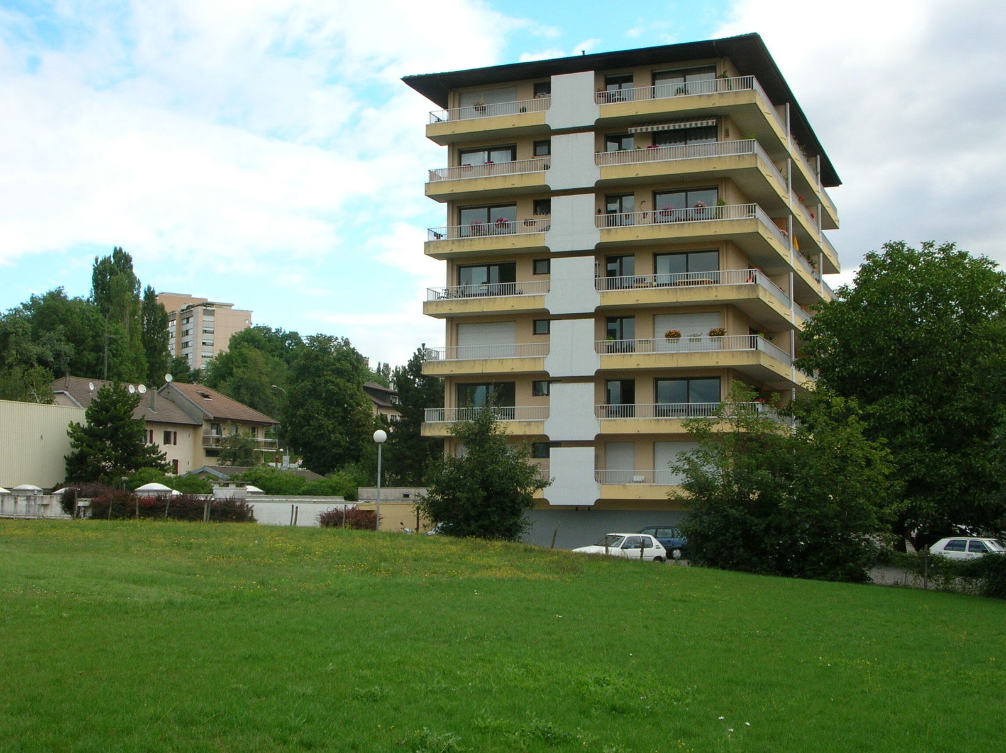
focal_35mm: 45
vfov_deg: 32.1
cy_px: 376
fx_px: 1307
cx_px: 503
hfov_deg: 42.1
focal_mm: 7.5
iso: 50
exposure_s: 1/140
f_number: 6.2
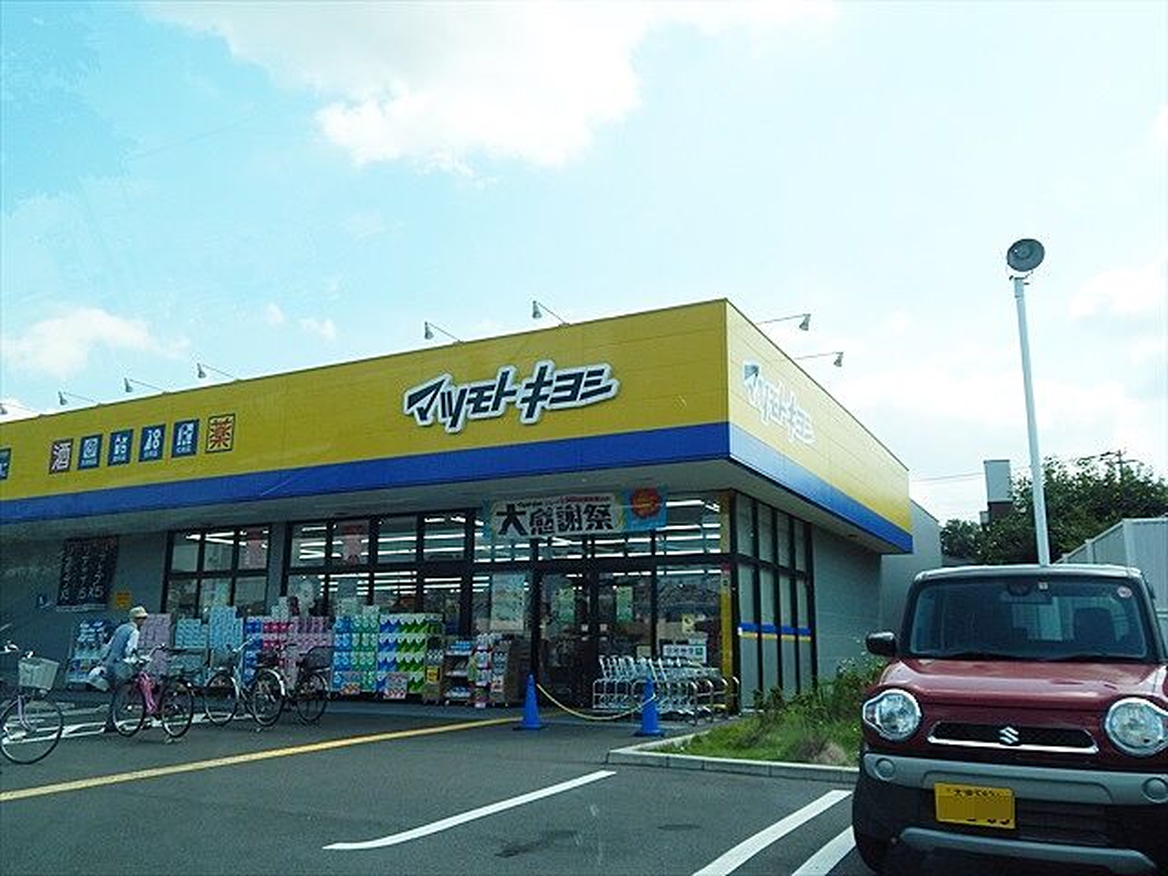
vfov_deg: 49.7
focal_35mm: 28
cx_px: 584
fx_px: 945
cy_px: 438
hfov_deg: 63.4
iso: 125
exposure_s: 1/1250
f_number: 3.2
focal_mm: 5.1
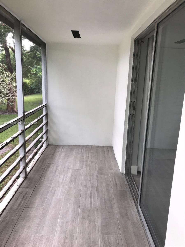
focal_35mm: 28
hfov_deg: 49.7
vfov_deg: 63.4
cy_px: 124
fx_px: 200
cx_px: 92
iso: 20
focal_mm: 3.99
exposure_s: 1/60
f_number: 1.8
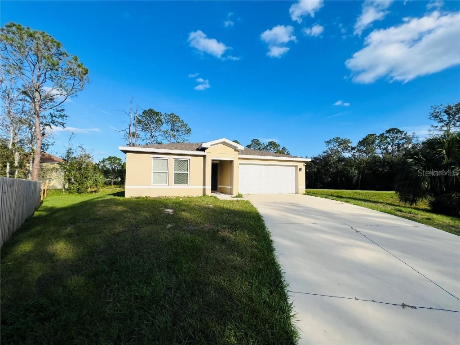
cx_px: 230
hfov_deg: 106.2
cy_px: 172
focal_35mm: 13
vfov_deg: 89.9
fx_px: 173
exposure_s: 1/2053
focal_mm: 1.57
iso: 32
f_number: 1.8
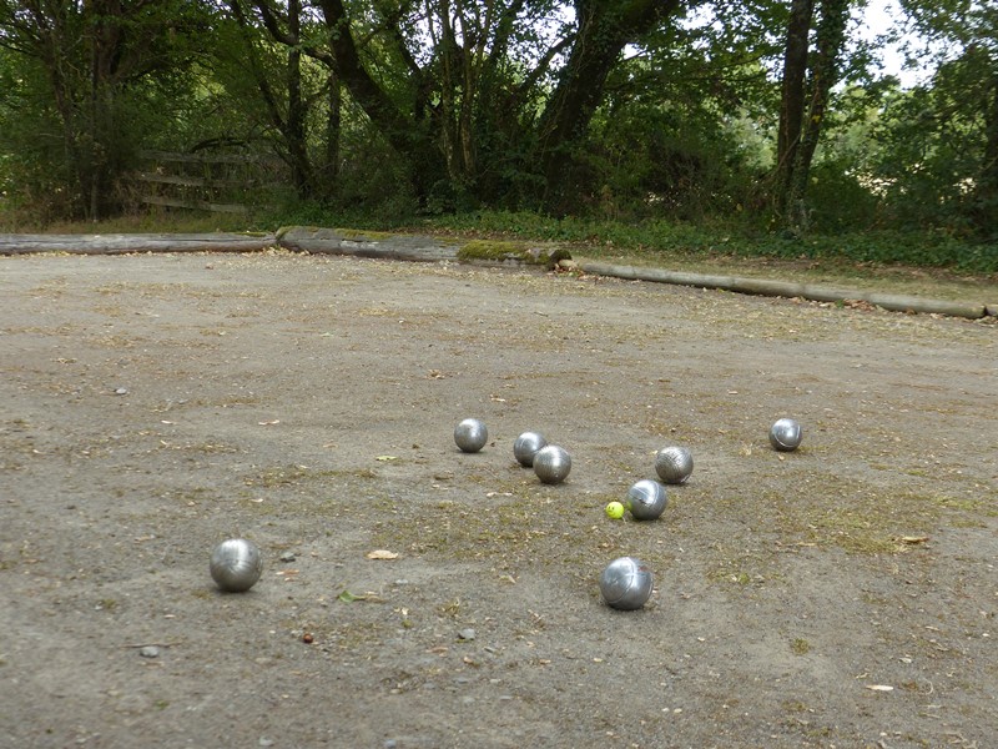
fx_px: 1586
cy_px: 374
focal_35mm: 55
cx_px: 499
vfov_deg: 26.6
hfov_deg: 34.9
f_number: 3.2
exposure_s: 1/125
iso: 100
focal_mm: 9.4
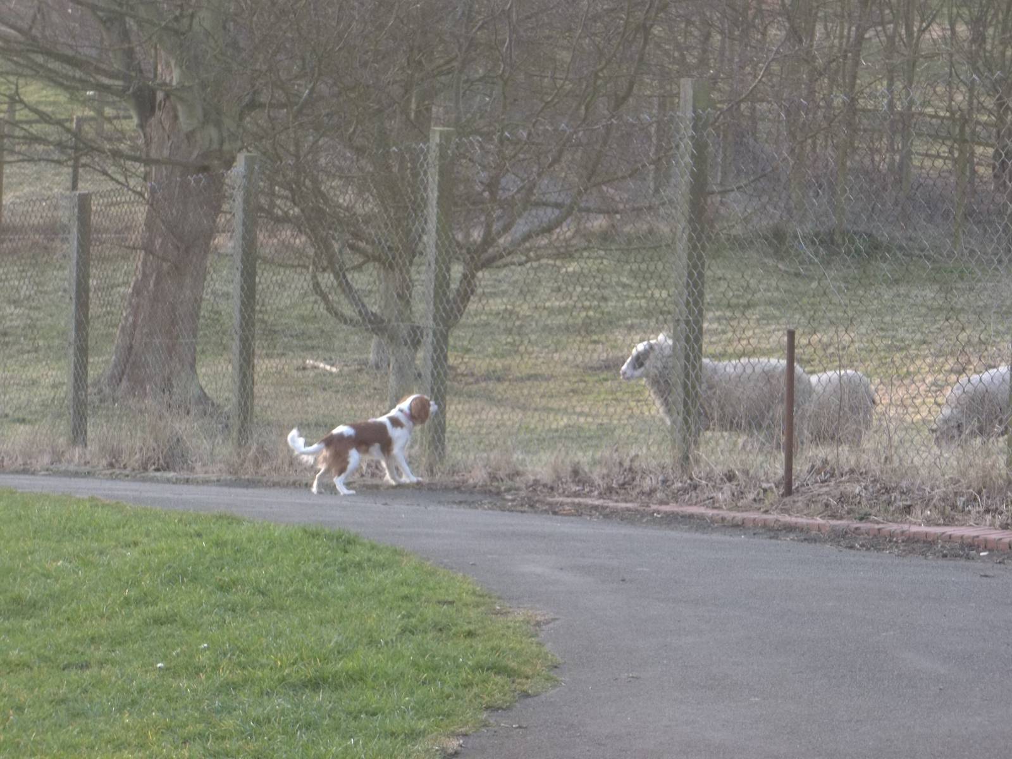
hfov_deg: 16.8
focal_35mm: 117
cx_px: 506
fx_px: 3420
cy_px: 380
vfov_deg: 12.7
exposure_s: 1/50
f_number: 5.1
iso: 160
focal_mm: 21
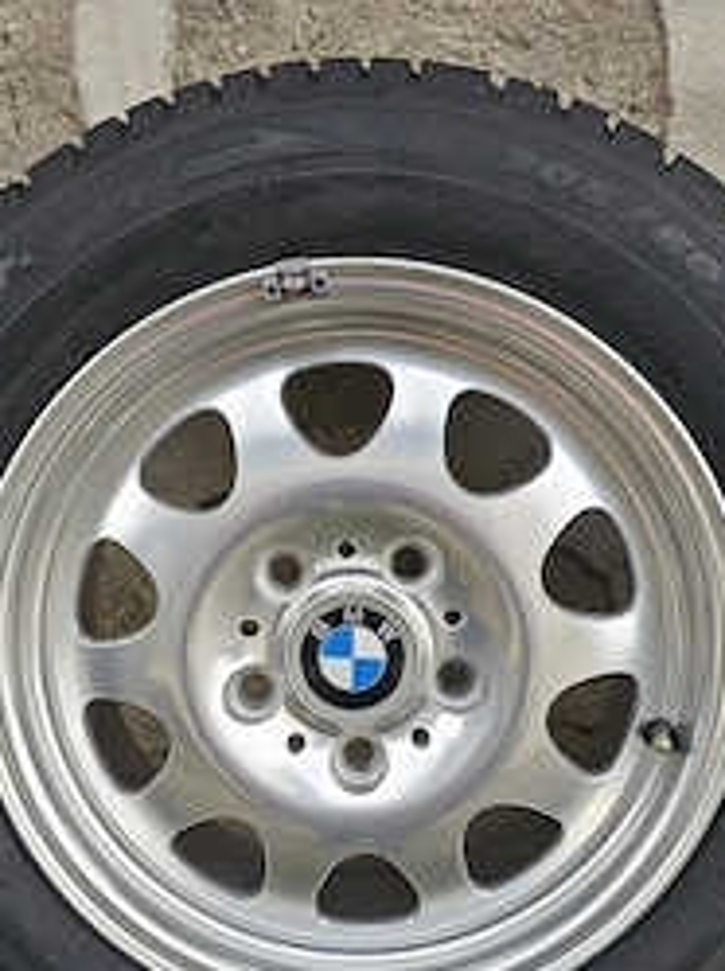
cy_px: 612
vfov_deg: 49.7
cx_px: 335
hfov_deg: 38.6
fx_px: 1036
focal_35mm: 37
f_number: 1.7
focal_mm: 6.3
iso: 10
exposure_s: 1/130
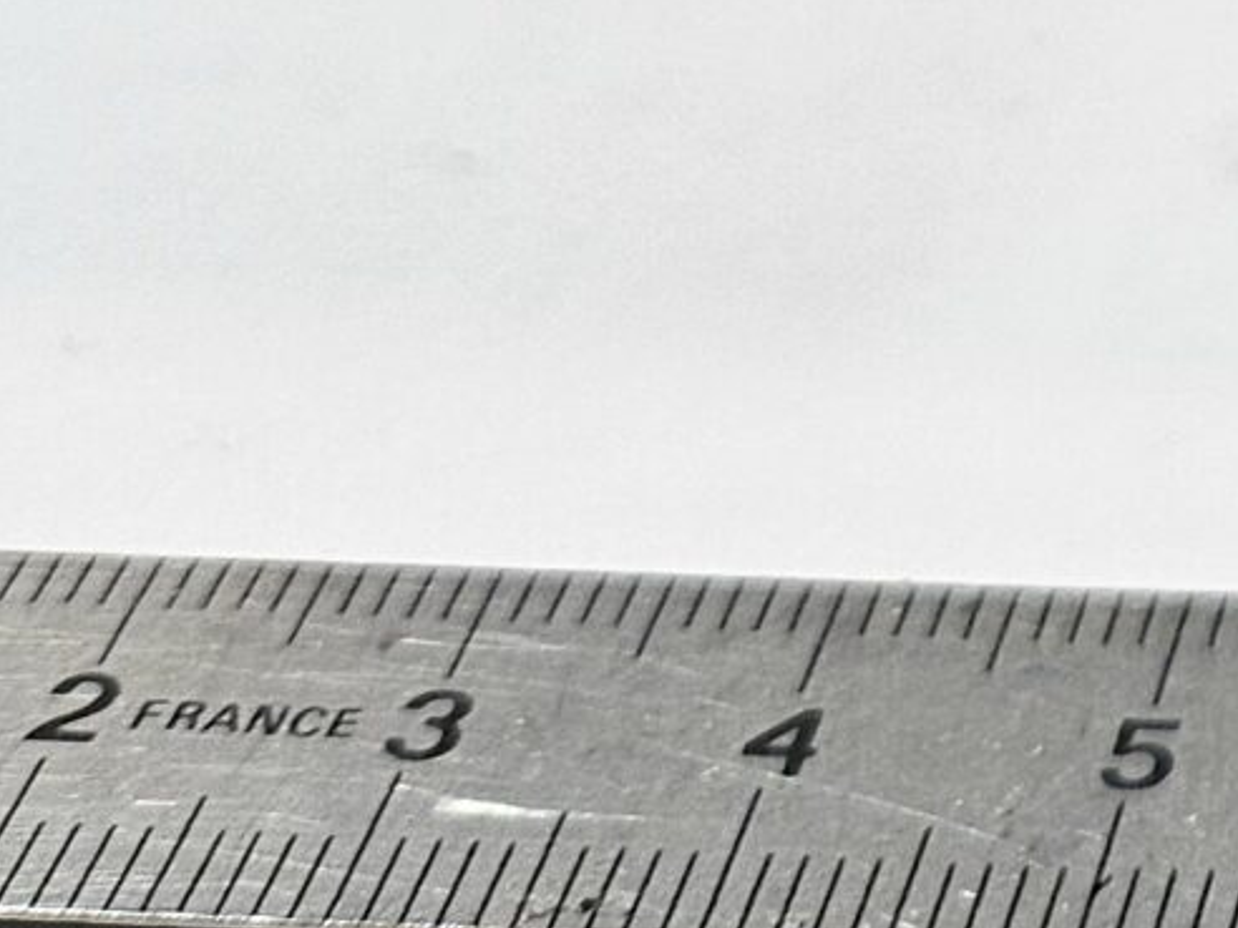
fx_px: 4470
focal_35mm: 125
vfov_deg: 10.3
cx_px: 2353
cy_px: -1262
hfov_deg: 13.8
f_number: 1.8
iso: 125
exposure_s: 1/100
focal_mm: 5
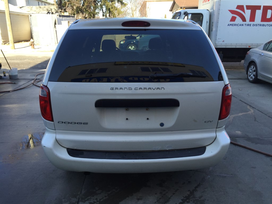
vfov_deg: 48.2
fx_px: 228
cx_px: 136
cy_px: 102
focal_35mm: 29
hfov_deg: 61.7
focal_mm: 4.15
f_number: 2.2
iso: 32
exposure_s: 1/373
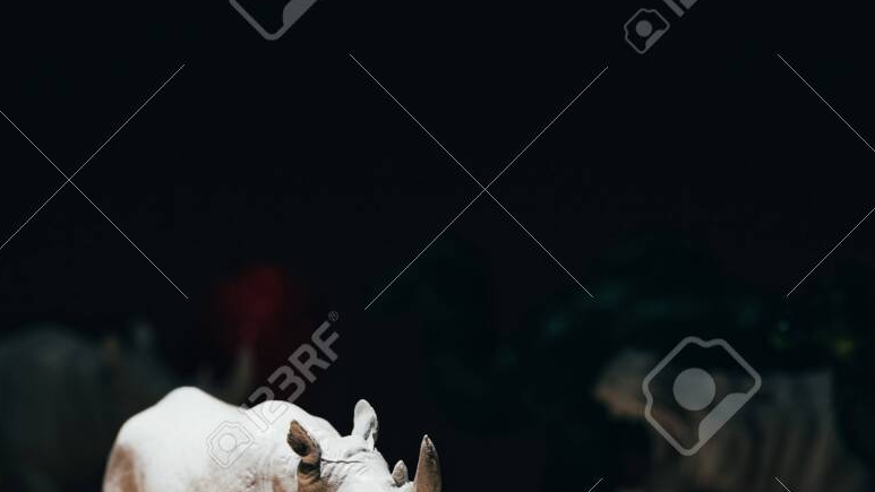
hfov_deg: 11.6
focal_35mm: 185
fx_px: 4293
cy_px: 350
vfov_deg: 6.6
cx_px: 484
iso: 100
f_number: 13
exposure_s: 1/200
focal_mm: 105
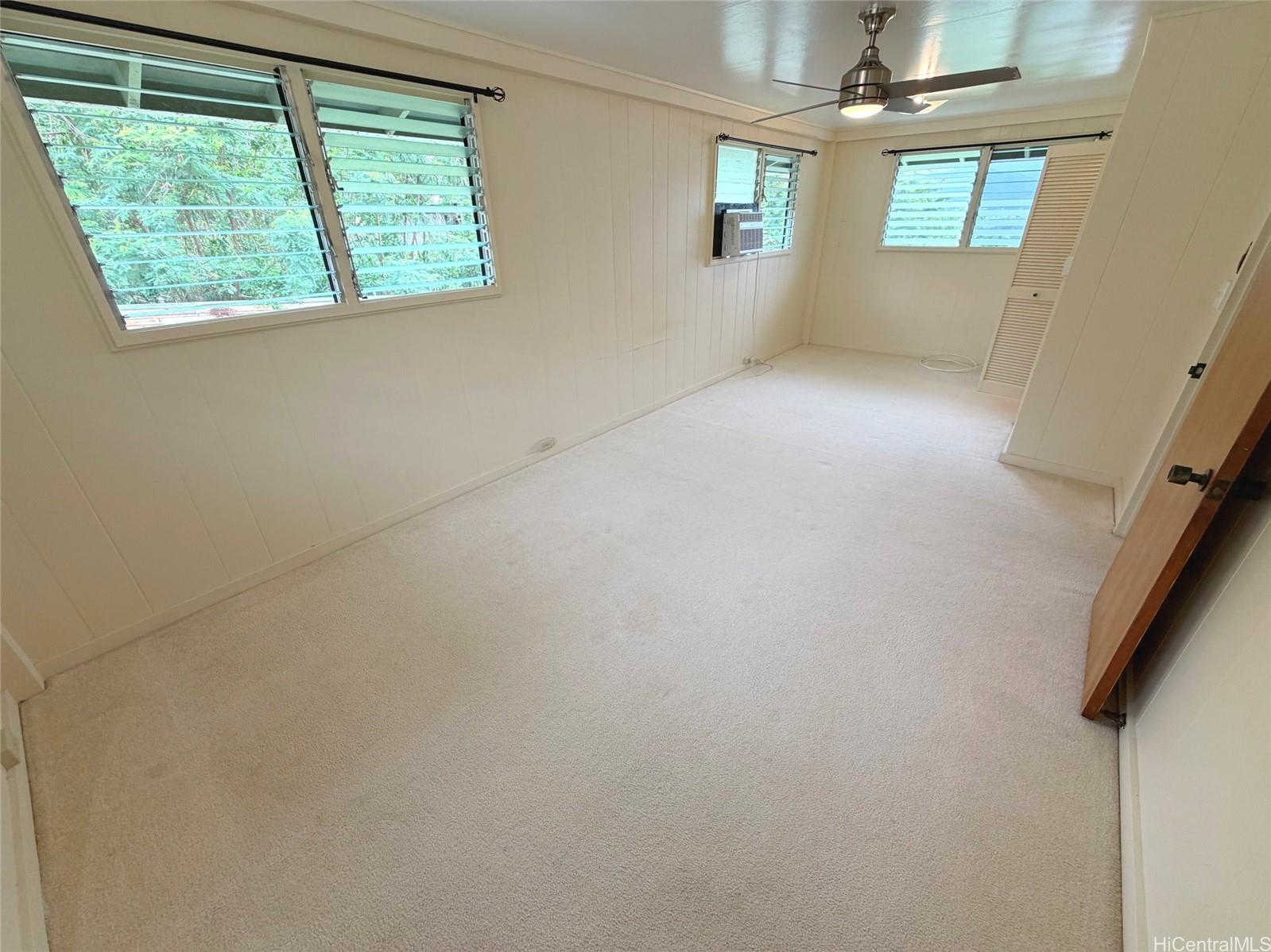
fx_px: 514
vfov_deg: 85.7
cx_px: 636
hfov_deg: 102.1
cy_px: 476
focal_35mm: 14
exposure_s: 1/120
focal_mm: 2.22
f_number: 2.2
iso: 100
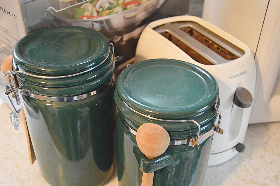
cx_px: 140
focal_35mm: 39
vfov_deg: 34.2
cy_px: 93
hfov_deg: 49.6
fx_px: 303
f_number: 4
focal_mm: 26
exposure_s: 1/50
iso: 3200
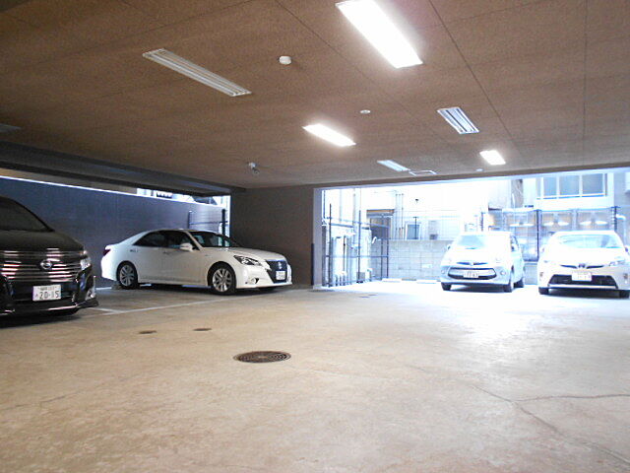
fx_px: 473
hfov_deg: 67.3
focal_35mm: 26
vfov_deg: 53.1
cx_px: 315
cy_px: 236
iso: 400
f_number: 3.2
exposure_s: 1/8
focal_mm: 4.6
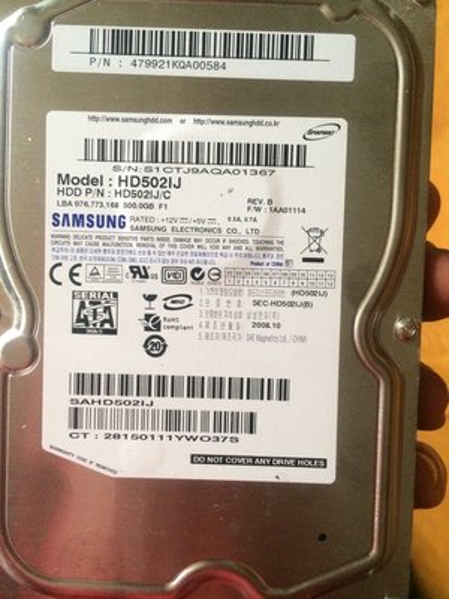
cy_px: 300
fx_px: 502
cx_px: 224
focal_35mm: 29
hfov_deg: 48.2
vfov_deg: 61.7
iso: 250
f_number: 2.2
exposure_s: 1/30
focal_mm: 4.15
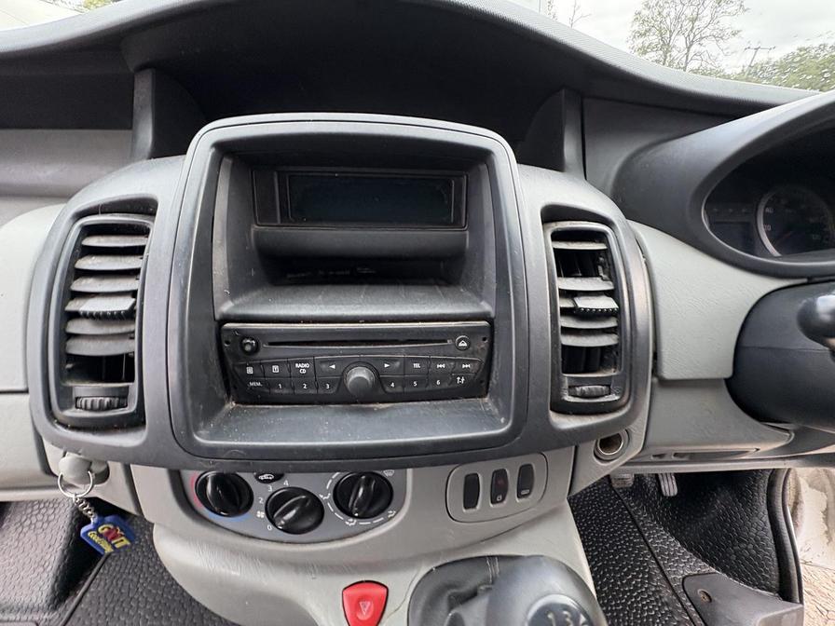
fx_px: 338
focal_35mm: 14
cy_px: 313
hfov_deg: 102.1
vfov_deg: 85.7
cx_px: 418
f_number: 2.2
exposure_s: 1/99
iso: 160
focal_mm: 2.22
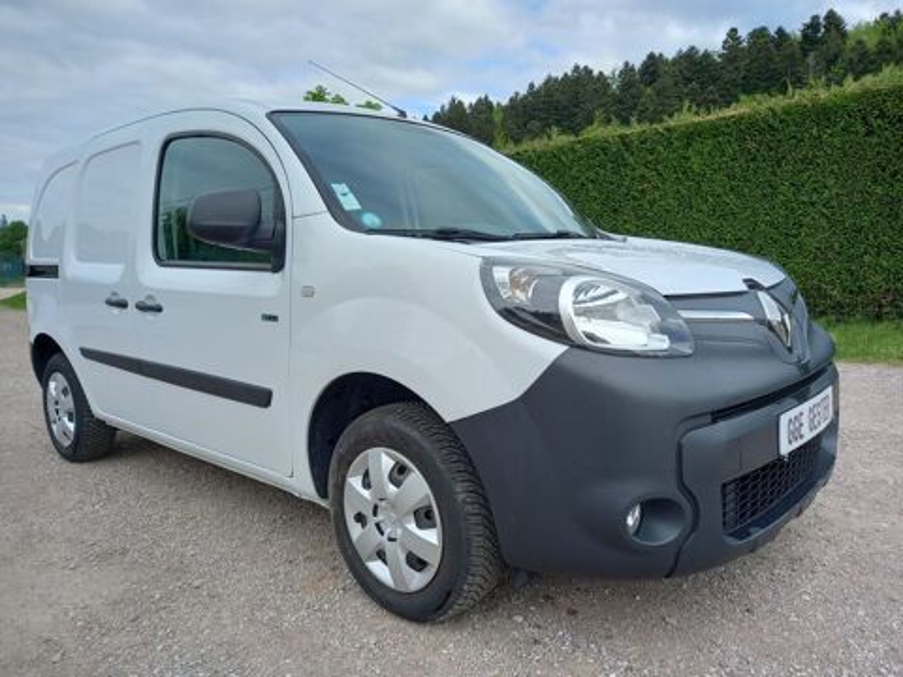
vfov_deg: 54.9
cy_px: 338
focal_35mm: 25
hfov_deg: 69.4
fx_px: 652
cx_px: 452
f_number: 2
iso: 25
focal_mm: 4.6
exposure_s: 1/351
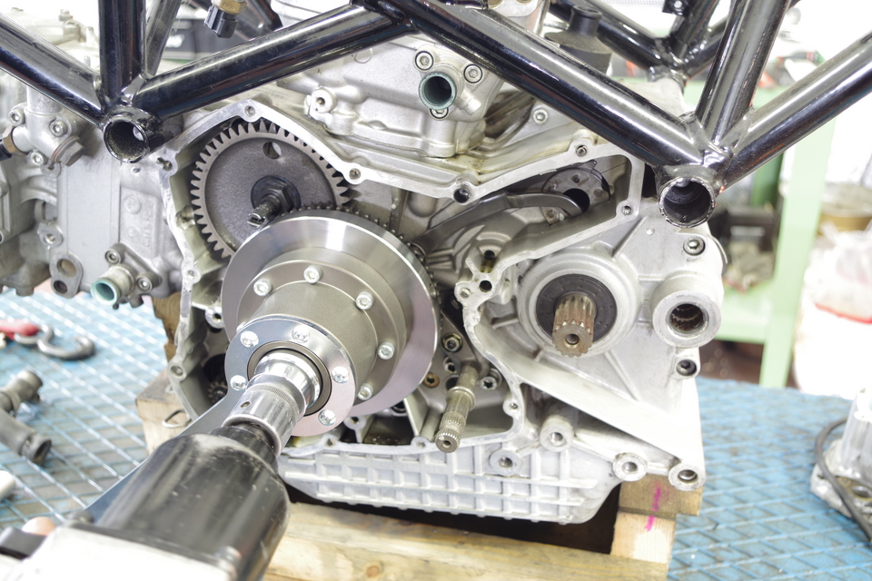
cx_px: 436
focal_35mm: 34
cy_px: 290
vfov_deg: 38.9
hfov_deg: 55.8
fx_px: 823
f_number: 4
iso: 100
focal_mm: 23.13
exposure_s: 2.5
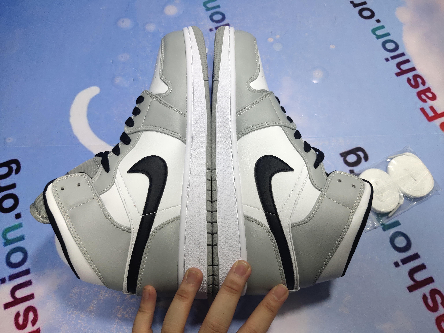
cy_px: 166
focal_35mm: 30
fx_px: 385
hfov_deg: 60.0
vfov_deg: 46.8
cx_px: 222
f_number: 1.79
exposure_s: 1/100
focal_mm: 4.35
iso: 78
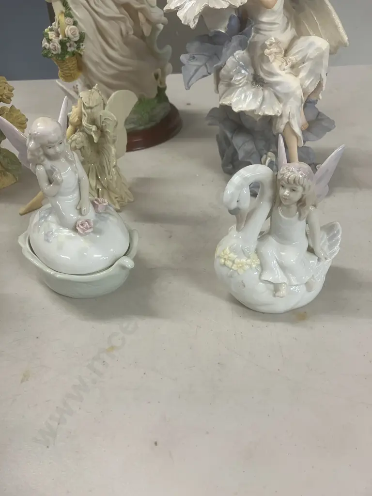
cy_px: 248
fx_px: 401
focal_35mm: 28
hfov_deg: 49.7
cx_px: 186
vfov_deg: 63.4
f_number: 1.8
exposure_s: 1/50
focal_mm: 3.99
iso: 80
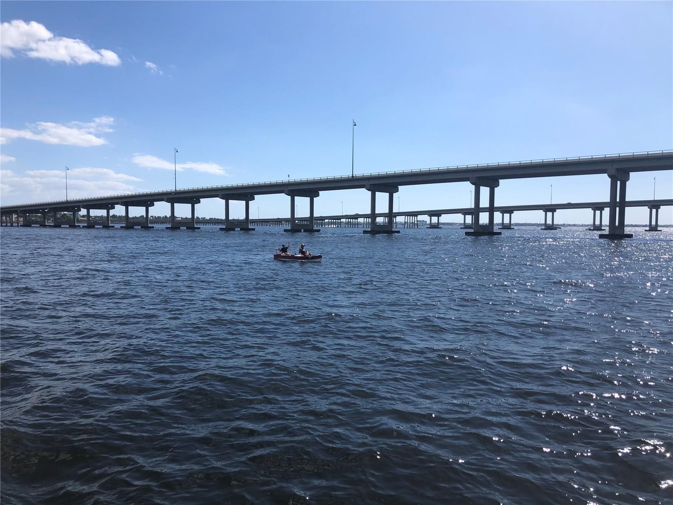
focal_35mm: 28
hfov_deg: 63.4
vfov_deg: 49.7
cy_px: 252
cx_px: 336
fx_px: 544
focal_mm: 3.99
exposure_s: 1/3690
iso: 20
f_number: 1.8
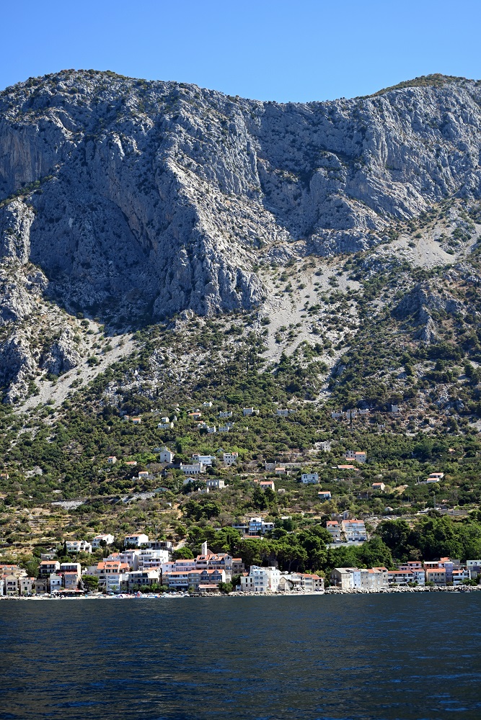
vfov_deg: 28.8
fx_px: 1402
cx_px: 240
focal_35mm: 70
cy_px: 360
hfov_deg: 19.5
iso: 100
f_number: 4.5
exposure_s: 1/500
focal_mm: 70
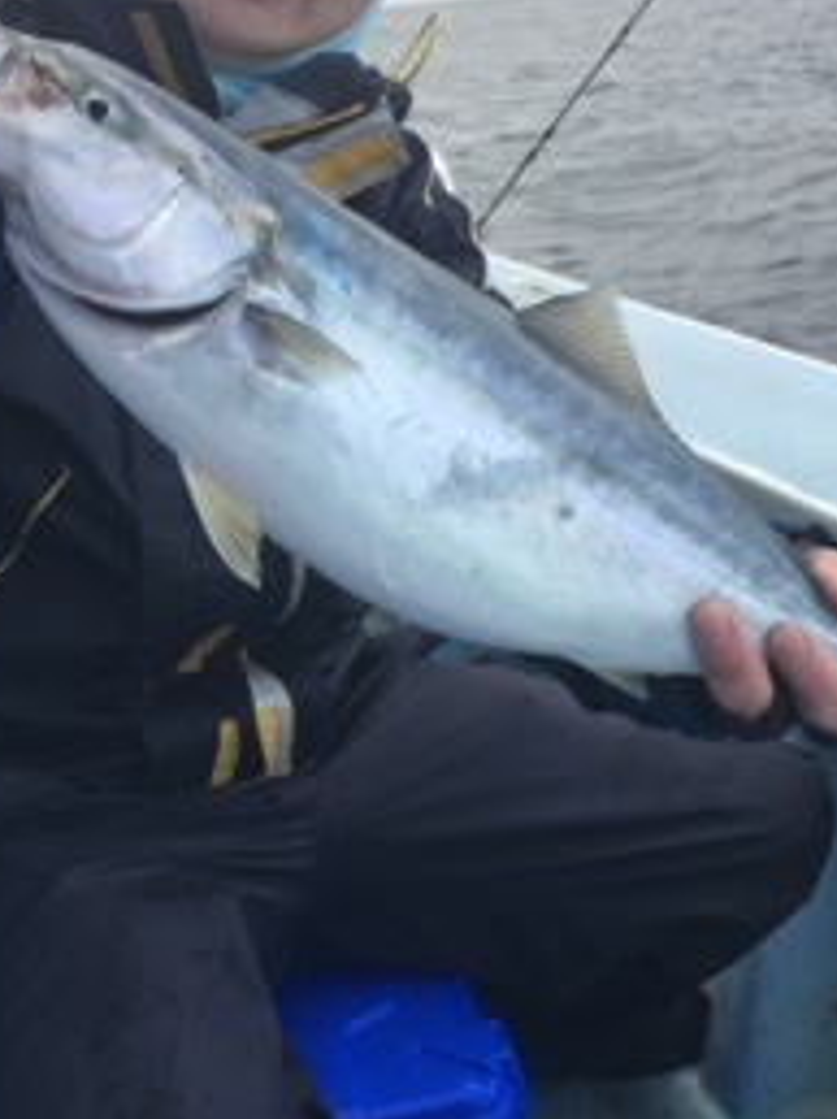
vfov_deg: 42.1
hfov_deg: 32.1
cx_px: 447
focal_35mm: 45
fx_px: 1453
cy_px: 568
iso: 25
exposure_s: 1/247
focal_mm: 4.15
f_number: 2.2
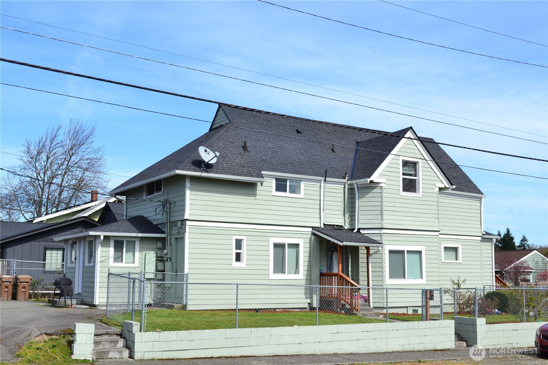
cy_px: 182
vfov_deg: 31.9
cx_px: 274
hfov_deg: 46.4
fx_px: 639
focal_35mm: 42
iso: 400
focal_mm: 28
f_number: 11
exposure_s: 1/400
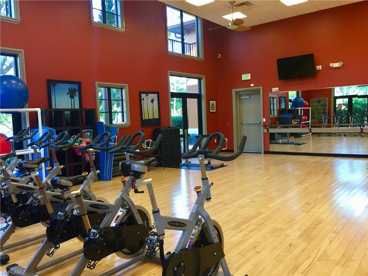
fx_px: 308
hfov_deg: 61.7
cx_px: 184
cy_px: 138
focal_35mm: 29
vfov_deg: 48.2
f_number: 2.2
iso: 64
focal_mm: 4.15
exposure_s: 1/30
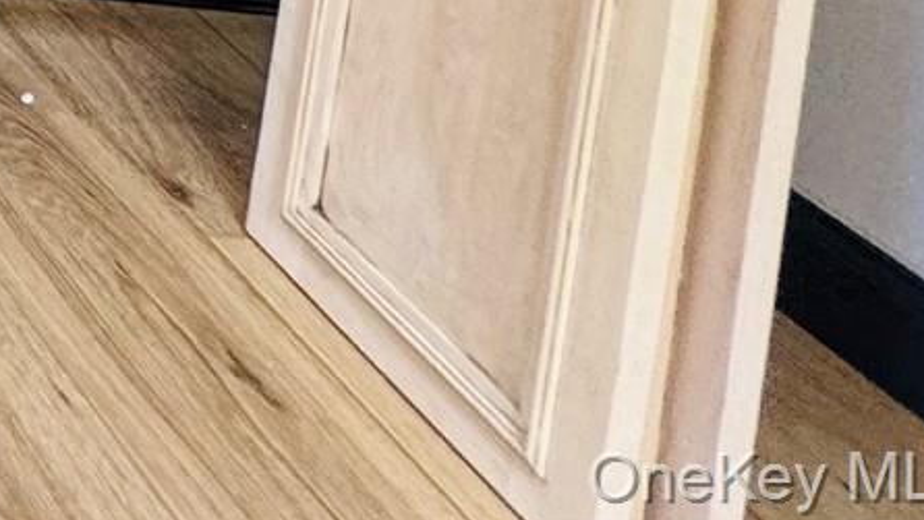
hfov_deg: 16.9
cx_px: -1113
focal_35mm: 70
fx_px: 1715
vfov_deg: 10.9
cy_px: -1065
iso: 125
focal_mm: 2.22
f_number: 2.2
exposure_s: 1/120
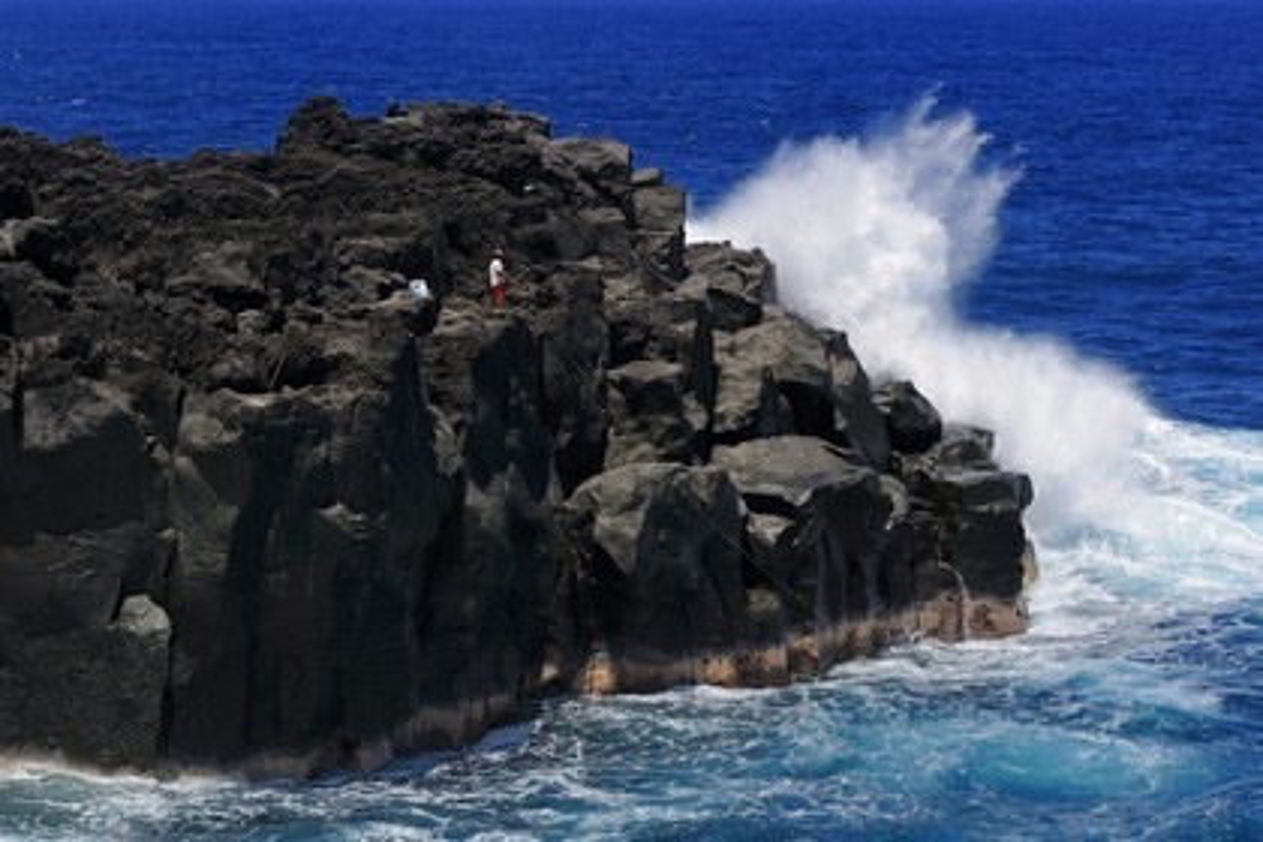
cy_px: 421
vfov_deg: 14.0
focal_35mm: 98
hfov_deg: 20.8
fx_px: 3438
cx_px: 632
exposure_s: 1/400
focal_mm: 98
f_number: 9
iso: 200
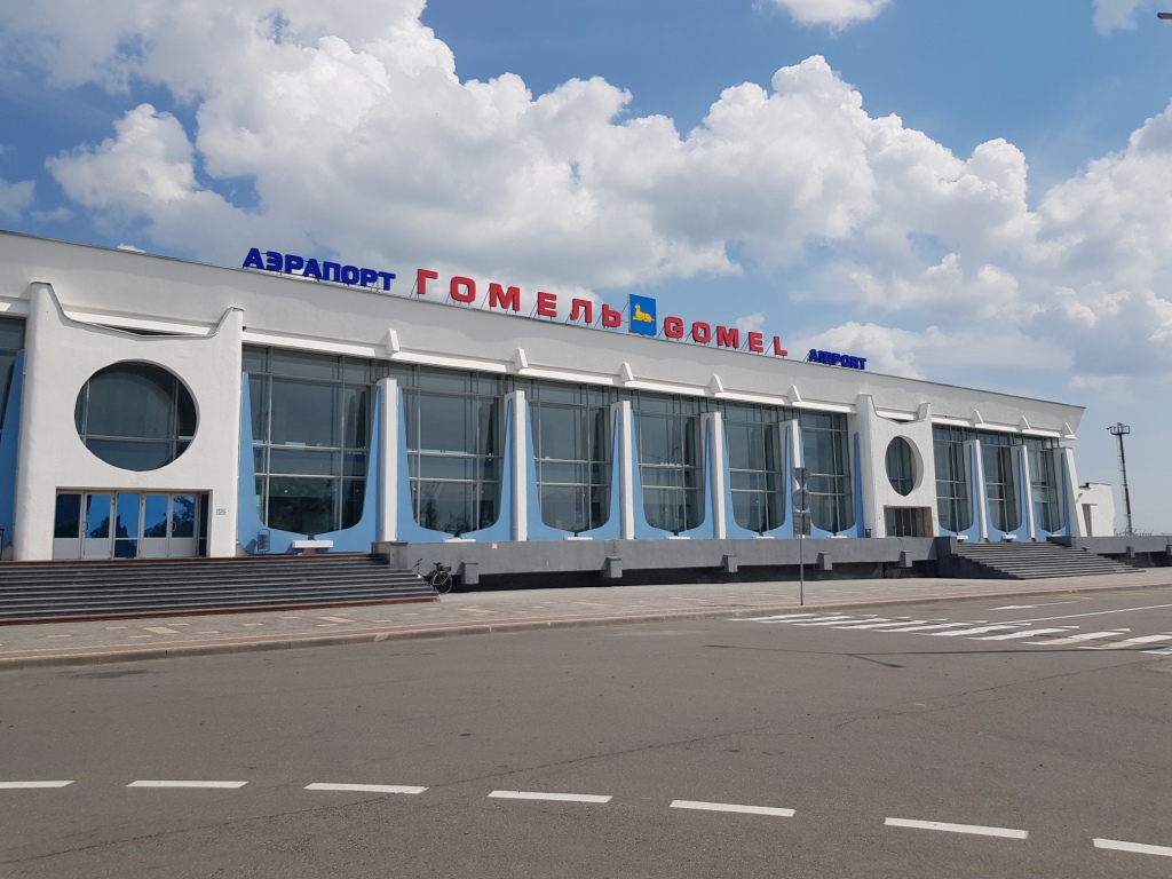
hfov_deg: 67.3
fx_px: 880
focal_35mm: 26
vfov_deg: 53.1
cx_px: 586
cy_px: 440
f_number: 1.7
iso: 40
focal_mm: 4.3
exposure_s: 1/4512
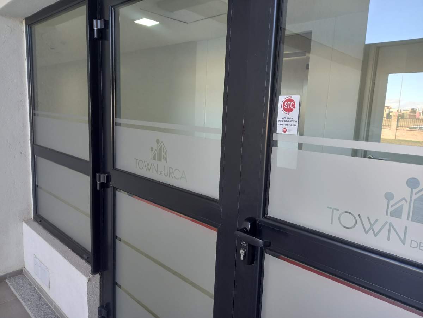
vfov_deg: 54.9
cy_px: 159
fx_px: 305
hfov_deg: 69.4
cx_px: 212
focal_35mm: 25
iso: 64
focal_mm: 4.6
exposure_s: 1/60
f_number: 2
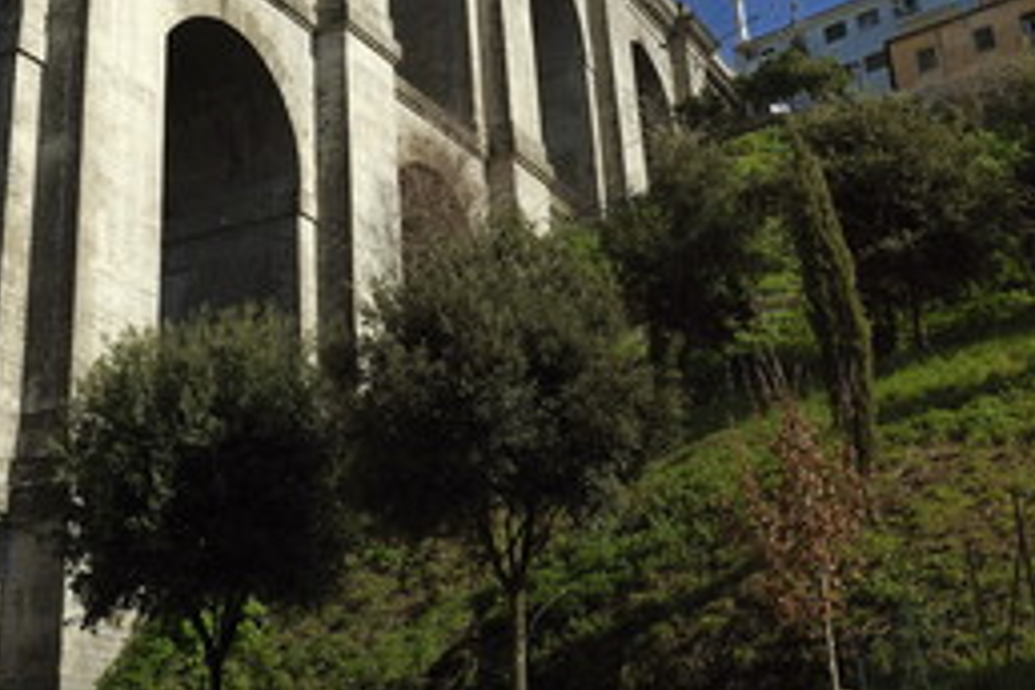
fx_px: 1725
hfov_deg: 33.2
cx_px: 389
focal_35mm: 60
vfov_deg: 22.0
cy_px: 48
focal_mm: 31
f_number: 9
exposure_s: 1/320
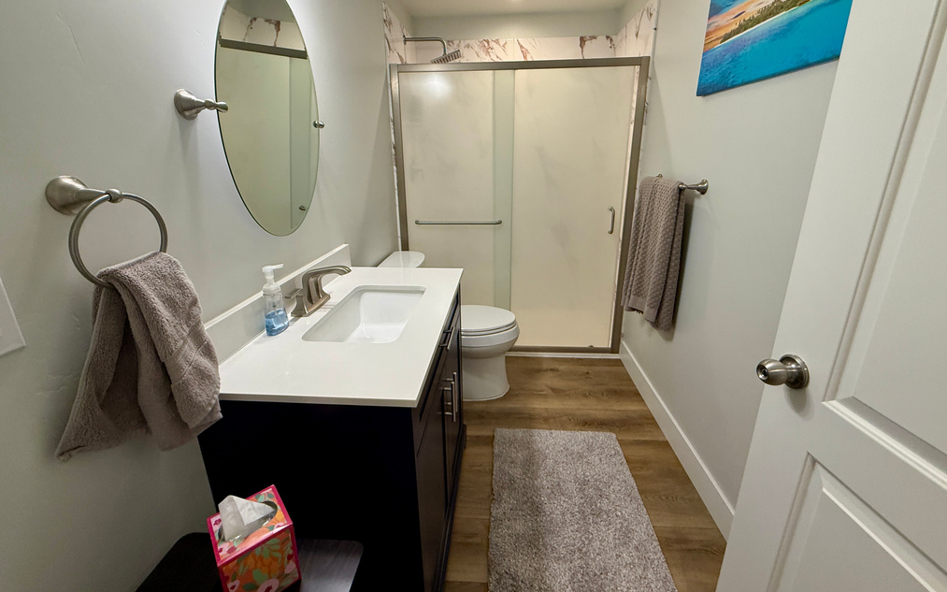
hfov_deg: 101.5
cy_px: 267
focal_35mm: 15
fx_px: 387
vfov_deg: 74.6
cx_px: 476
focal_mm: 2.22
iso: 200
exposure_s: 1/120
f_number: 2.2
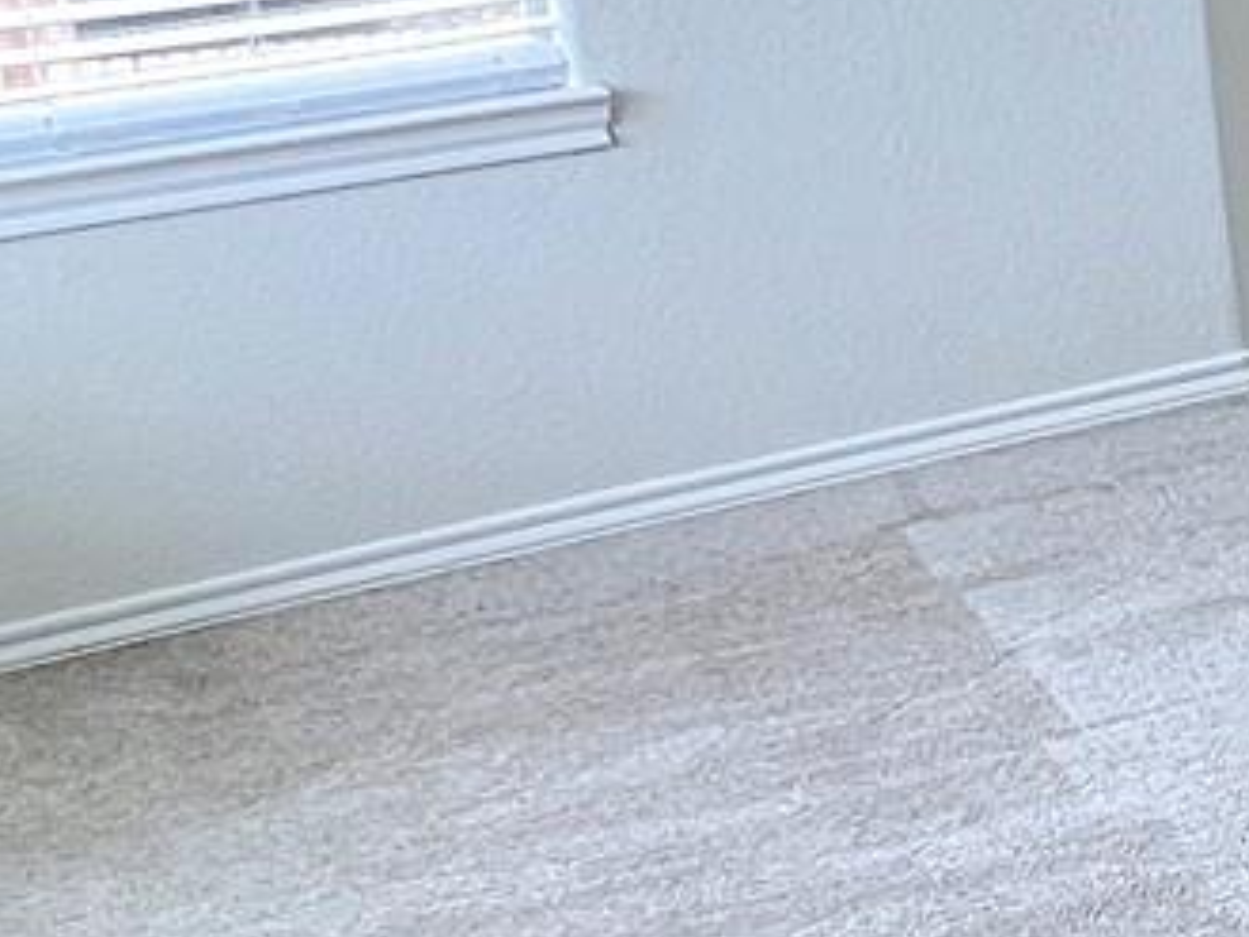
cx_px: 2426
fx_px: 2924
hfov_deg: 17.8
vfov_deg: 17.9
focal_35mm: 81
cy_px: 61
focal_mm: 1.57
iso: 32
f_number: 1.8
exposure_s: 1/99
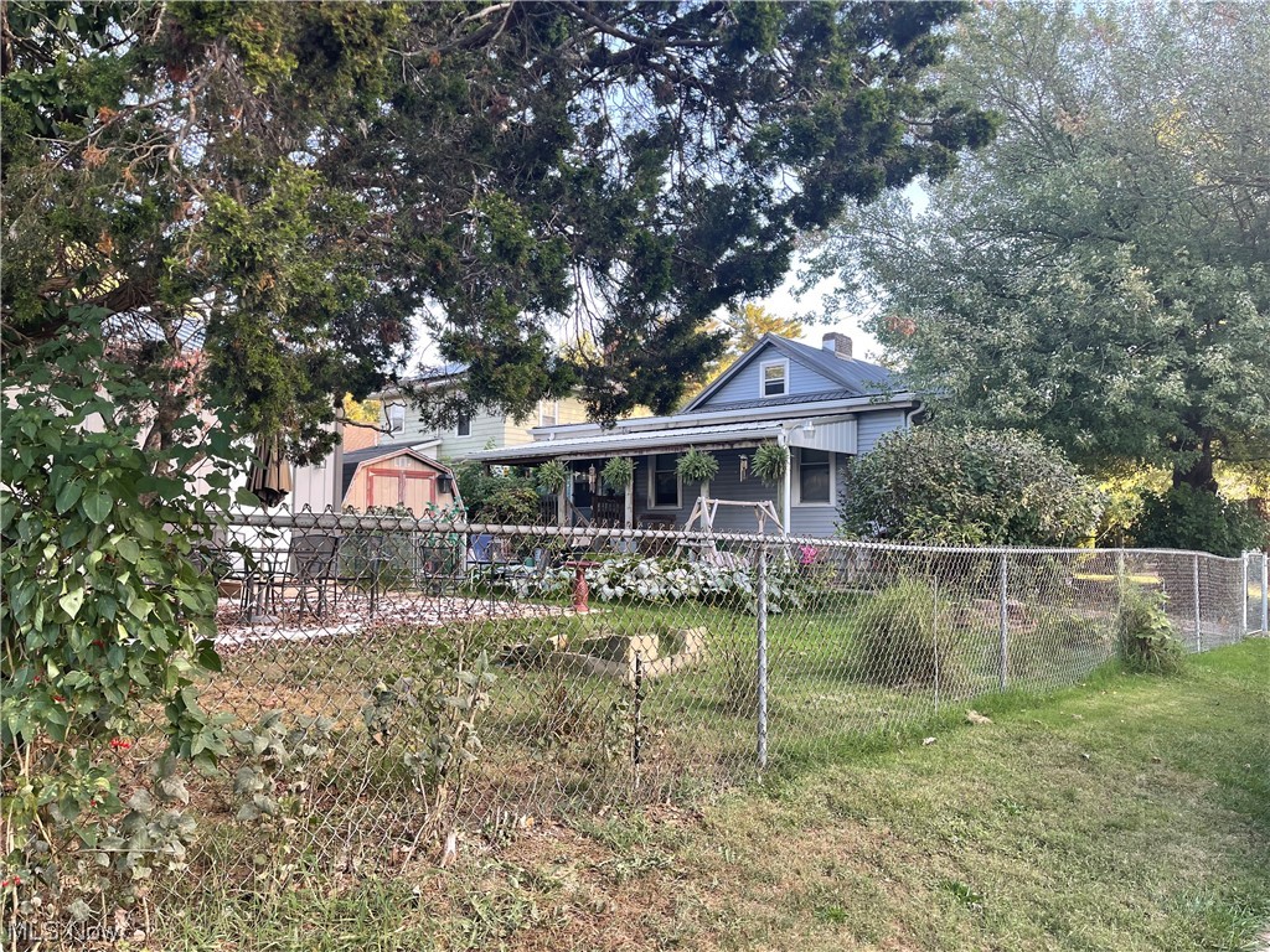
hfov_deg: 67.3
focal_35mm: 26
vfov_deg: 53.1
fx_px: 954
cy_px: 476
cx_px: 635
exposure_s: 1/121
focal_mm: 5.1
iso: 50
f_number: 1.6
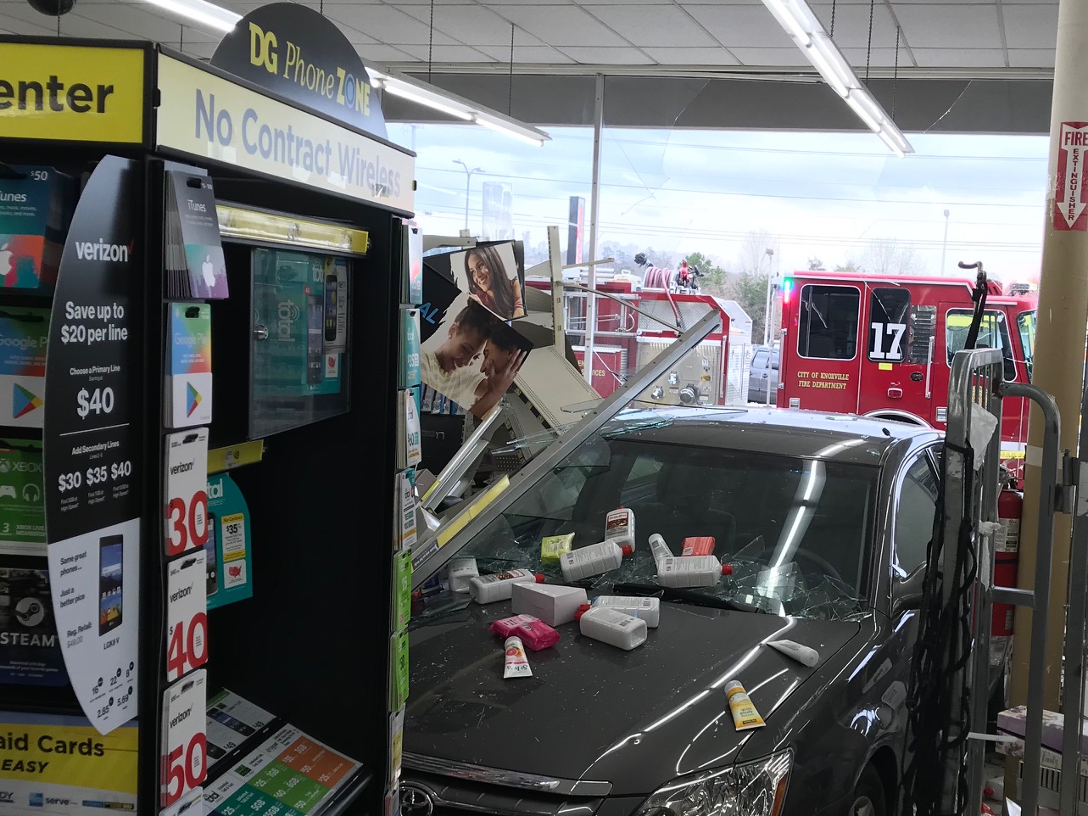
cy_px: 439
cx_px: 695
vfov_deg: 32.9
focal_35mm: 44
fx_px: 1383
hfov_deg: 42.6
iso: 25
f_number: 1.8
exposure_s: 1/60
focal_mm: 3.99
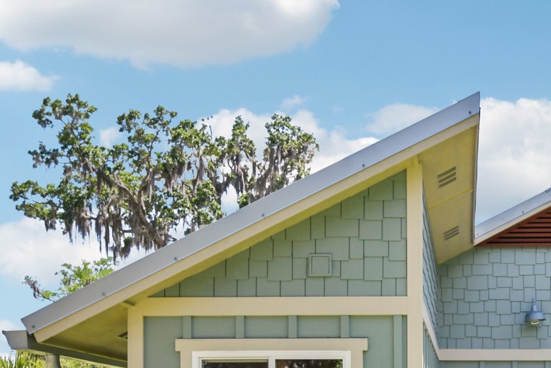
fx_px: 765
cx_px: 465
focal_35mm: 50
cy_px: 437
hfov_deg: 37.7
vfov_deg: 24.5
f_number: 8
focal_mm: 19
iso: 400
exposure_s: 1/320
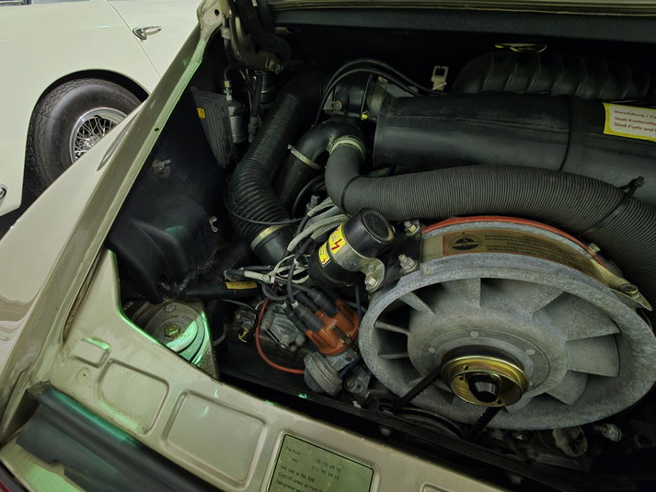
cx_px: 311
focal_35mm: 14
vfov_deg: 85.6
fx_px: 265
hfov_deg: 102.0
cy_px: 258
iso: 800
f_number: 1.9
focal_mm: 2.2
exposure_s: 1/9.99
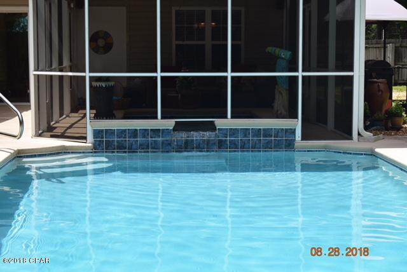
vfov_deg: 16.6
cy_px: 136
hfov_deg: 24.6
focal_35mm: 82
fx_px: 934
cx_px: 204
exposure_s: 1/500
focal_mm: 55
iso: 400
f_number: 11
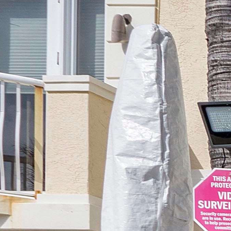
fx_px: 1208
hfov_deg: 6.3
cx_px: 1154
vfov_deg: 9.9
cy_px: 515
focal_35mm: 160
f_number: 10
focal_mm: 16
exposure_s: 1/60
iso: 100
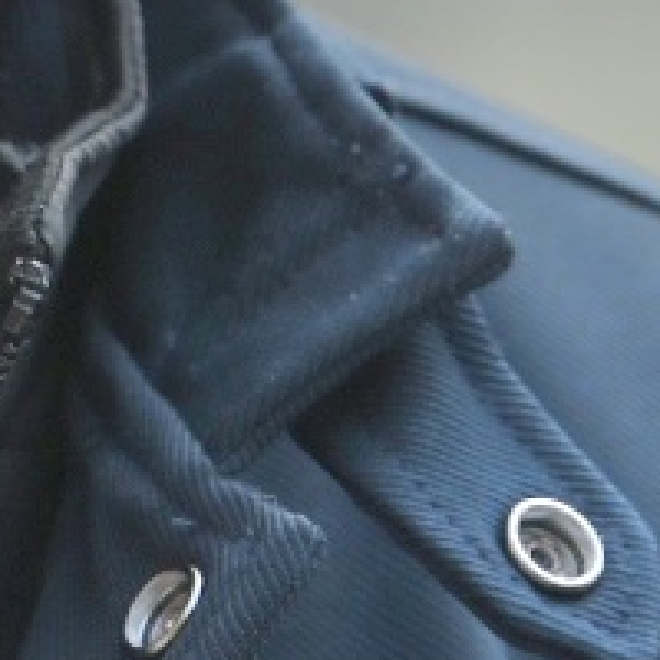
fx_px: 26705
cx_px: -145
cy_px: -888
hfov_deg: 1.4
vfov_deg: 1.4
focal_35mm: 1238
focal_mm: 180
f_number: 4.5
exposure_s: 1/400
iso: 100
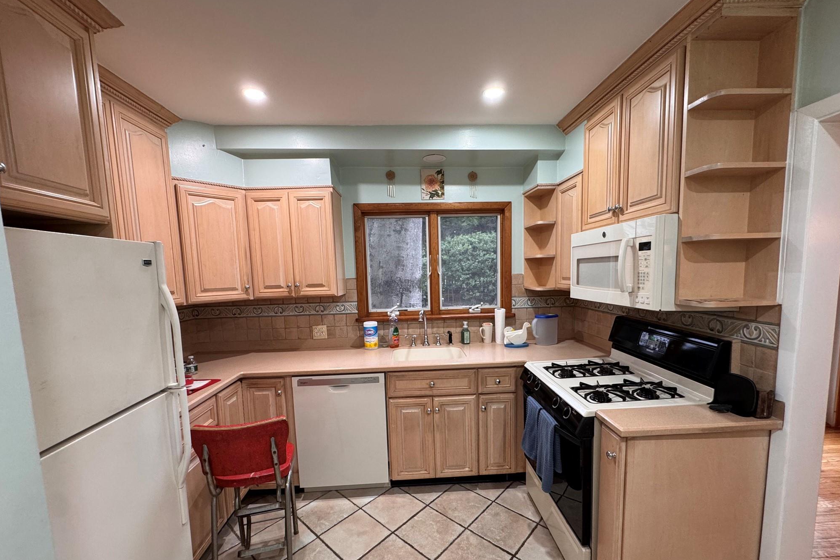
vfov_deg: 77.1
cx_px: 425
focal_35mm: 15
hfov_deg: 100.4
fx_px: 350
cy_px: 306
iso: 200
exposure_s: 1/60
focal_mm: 2.22
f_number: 2.2
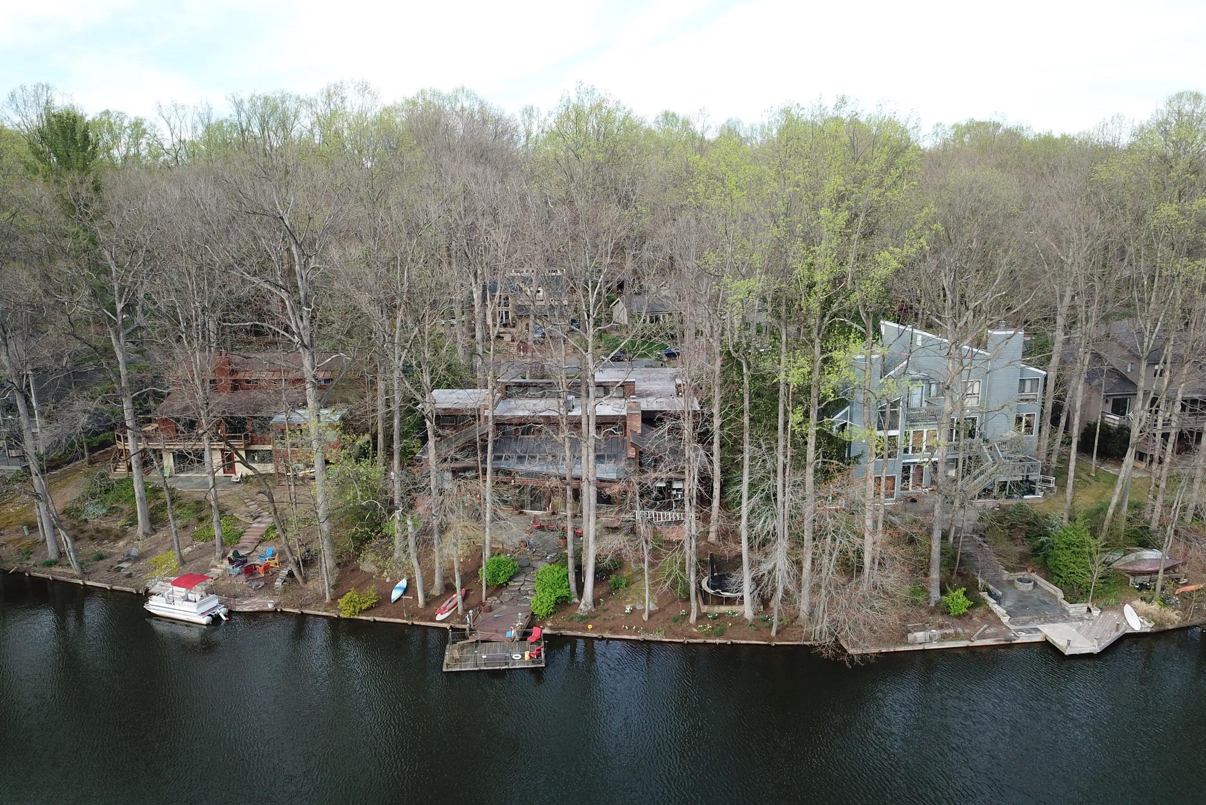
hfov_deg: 65.5
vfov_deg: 46.4
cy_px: 435
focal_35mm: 28
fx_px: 938
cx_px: 618
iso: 100
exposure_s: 1/244
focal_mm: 4.73
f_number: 2.2
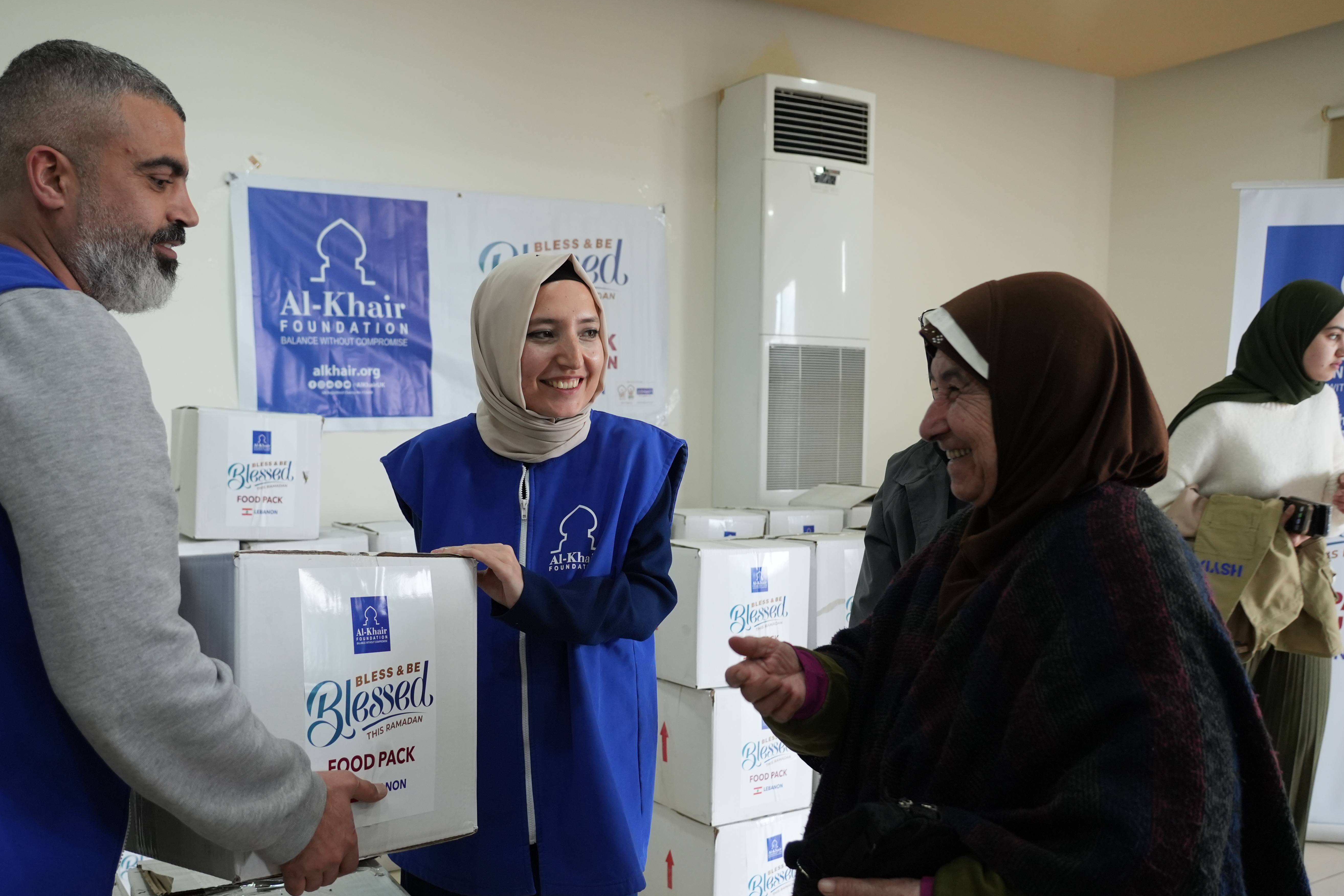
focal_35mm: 32
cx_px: 581
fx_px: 1195
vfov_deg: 40.8
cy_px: 557
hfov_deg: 58.5
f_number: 4
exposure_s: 1/200
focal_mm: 24
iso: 1250
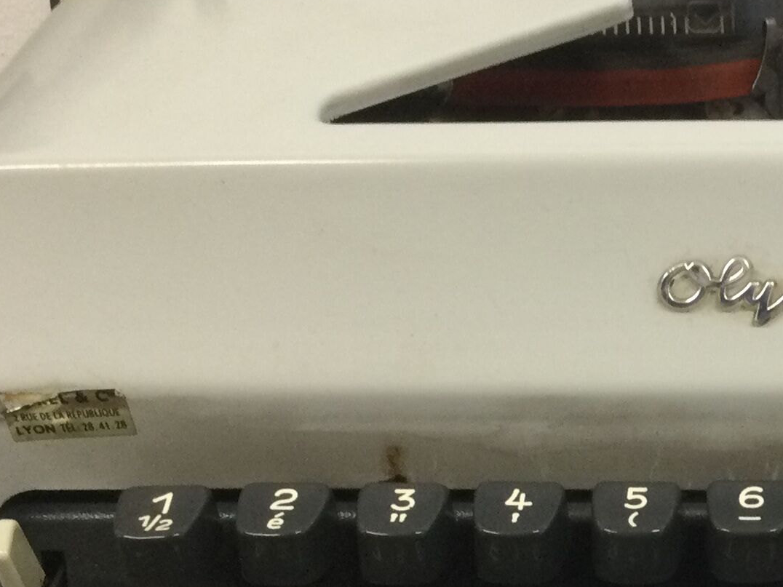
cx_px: 808
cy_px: 533
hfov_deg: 20.1
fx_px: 2126
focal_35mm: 94
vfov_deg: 15.5
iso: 100
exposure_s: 1/33
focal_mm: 3.3
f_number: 2.4
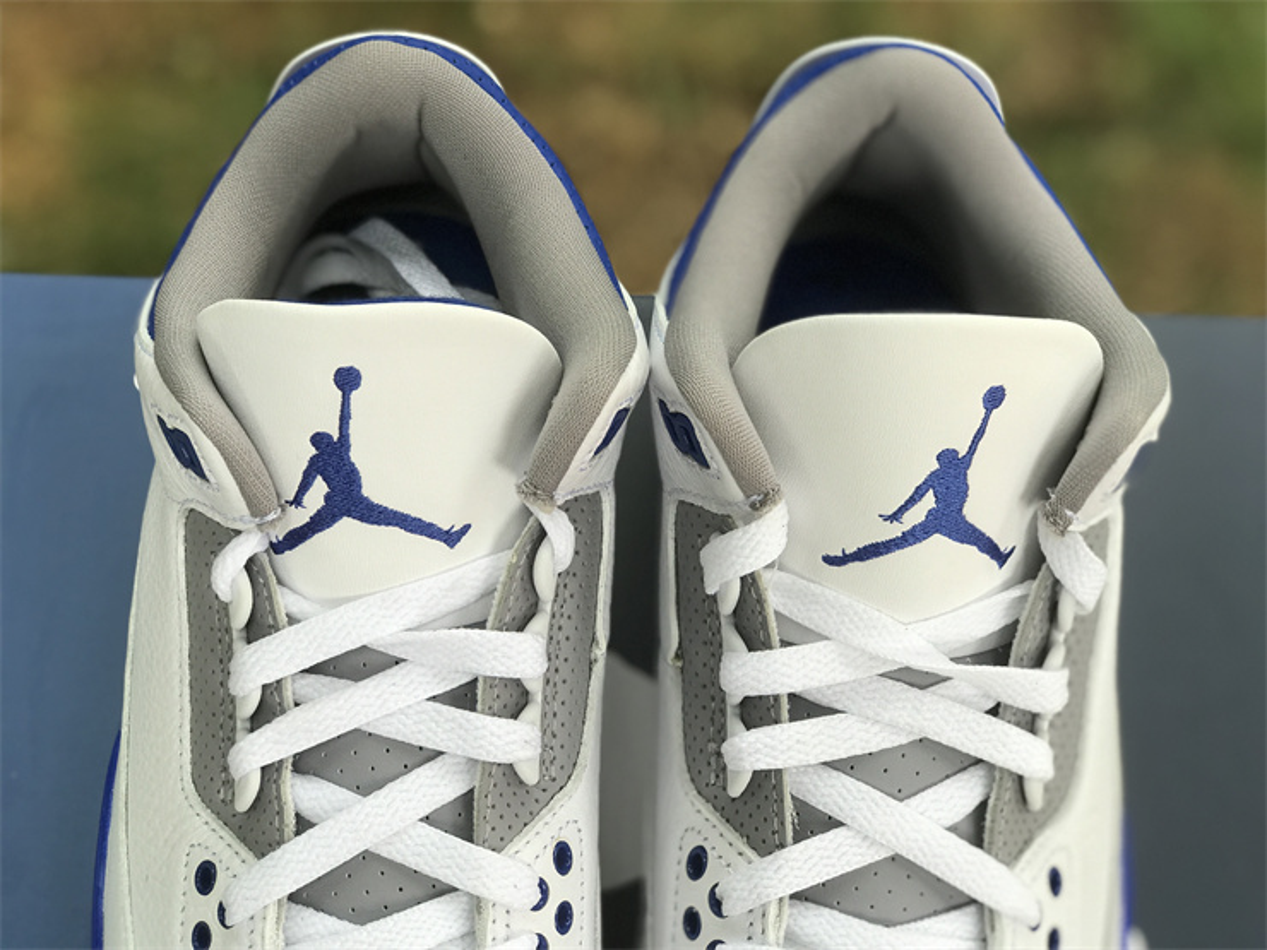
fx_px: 2086
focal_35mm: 57
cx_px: 634
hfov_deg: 33.8
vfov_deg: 25.7
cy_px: 475
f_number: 2.8
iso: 32
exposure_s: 1/100
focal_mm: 6.6
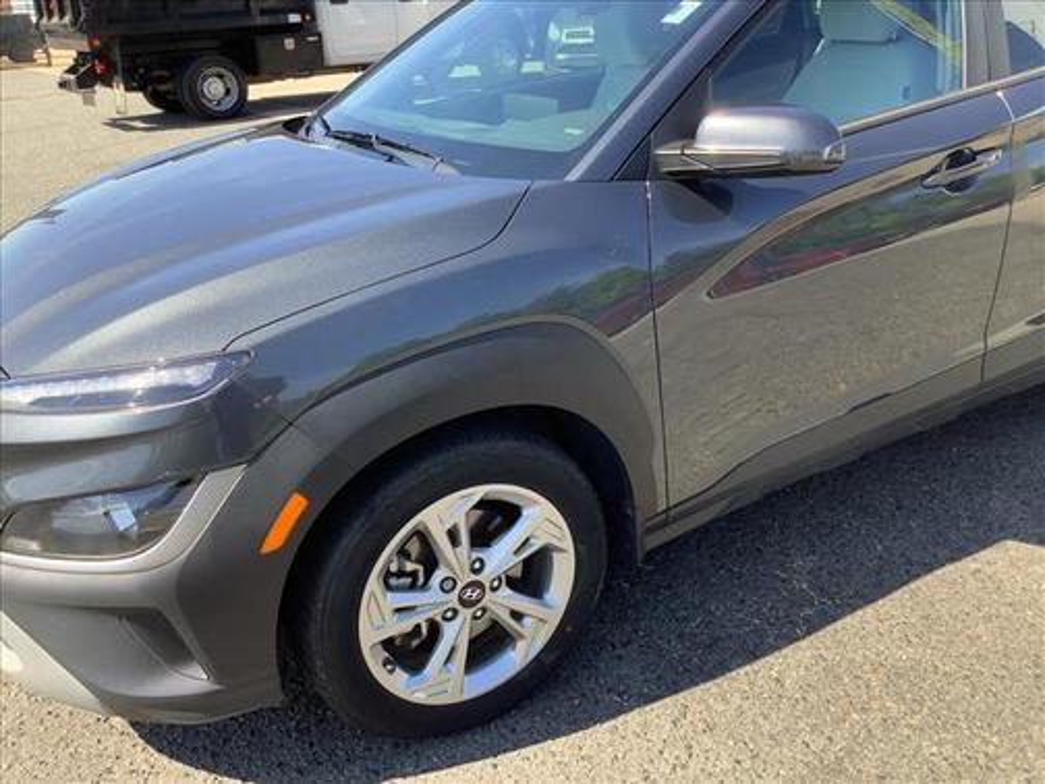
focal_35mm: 31
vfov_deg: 45.4
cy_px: 392
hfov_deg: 58.4
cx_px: 522
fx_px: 936
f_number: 2.4
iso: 25
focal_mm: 3.3
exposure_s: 1/237
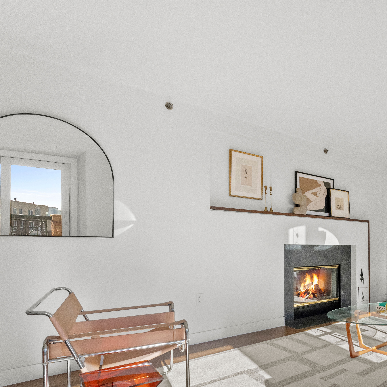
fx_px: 323
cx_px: 327
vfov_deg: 61.2
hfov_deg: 55.9
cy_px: 239
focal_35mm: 26
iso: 1600
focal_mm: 15.3
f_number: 11
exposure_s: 1/3200
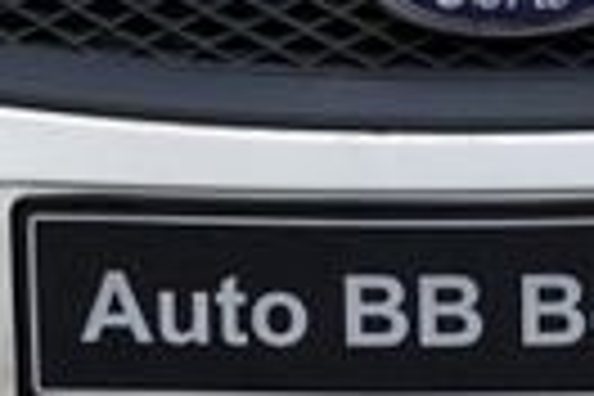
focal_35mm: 201
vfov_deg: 6.6
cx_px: 504
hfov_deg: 10.2
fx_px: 3316
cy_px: -410
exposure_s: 1/640
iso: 100
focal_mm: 26
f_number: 8
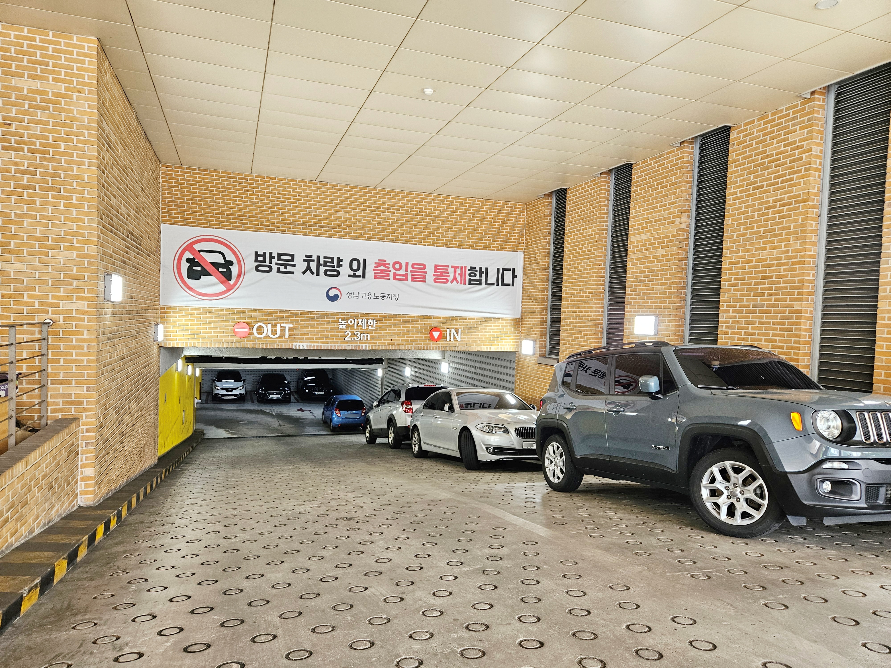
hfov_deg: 73.9
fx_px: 592
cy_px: 334
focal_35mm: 23
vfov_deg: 58.9
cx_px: 446
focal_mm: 5.4
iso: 250
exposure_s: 1/120
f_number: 1.8
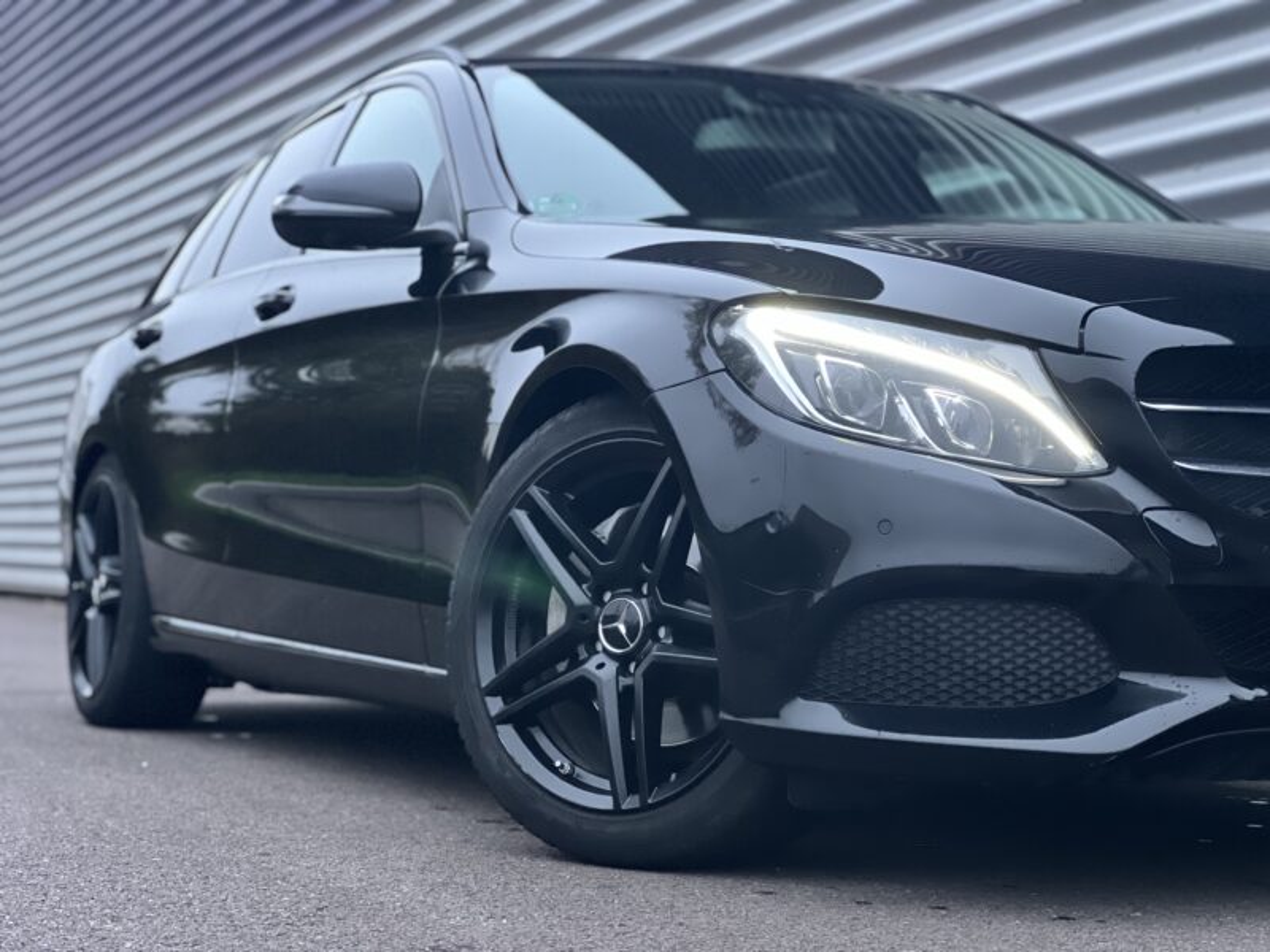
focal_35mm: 77
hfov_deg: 25.3
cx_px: 635
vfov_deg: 19.1
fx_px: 2825
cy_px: 476
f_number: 2.8
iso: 400
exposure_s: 1/15
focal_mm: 9
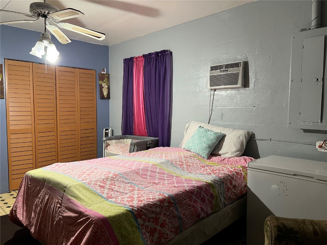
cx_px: 164
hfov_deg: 67.3
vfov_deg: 53.1
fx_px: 246
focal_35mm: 26
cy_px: 122
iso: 320
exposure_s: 1/60
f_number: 1.5
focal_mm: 5.7
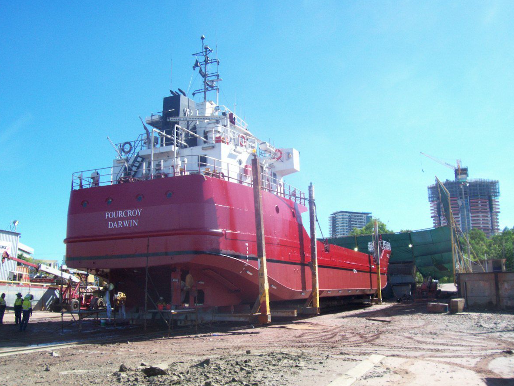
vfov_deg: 40.7
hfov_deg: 52.6
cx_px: 259
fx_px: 520
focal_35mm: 35
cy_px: 190
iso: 80
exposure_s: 1/235
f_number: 5.1
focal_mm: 5.6
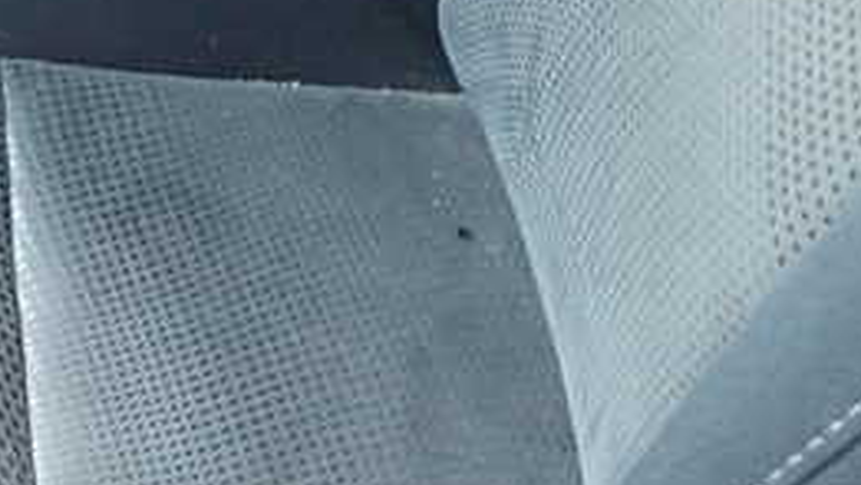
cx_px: -30
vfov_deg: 15.8
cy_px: 482
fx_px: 1713
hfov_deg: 26.5
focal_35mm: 75
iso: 640
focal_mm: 5.4
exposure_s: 1/30
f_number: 2.3
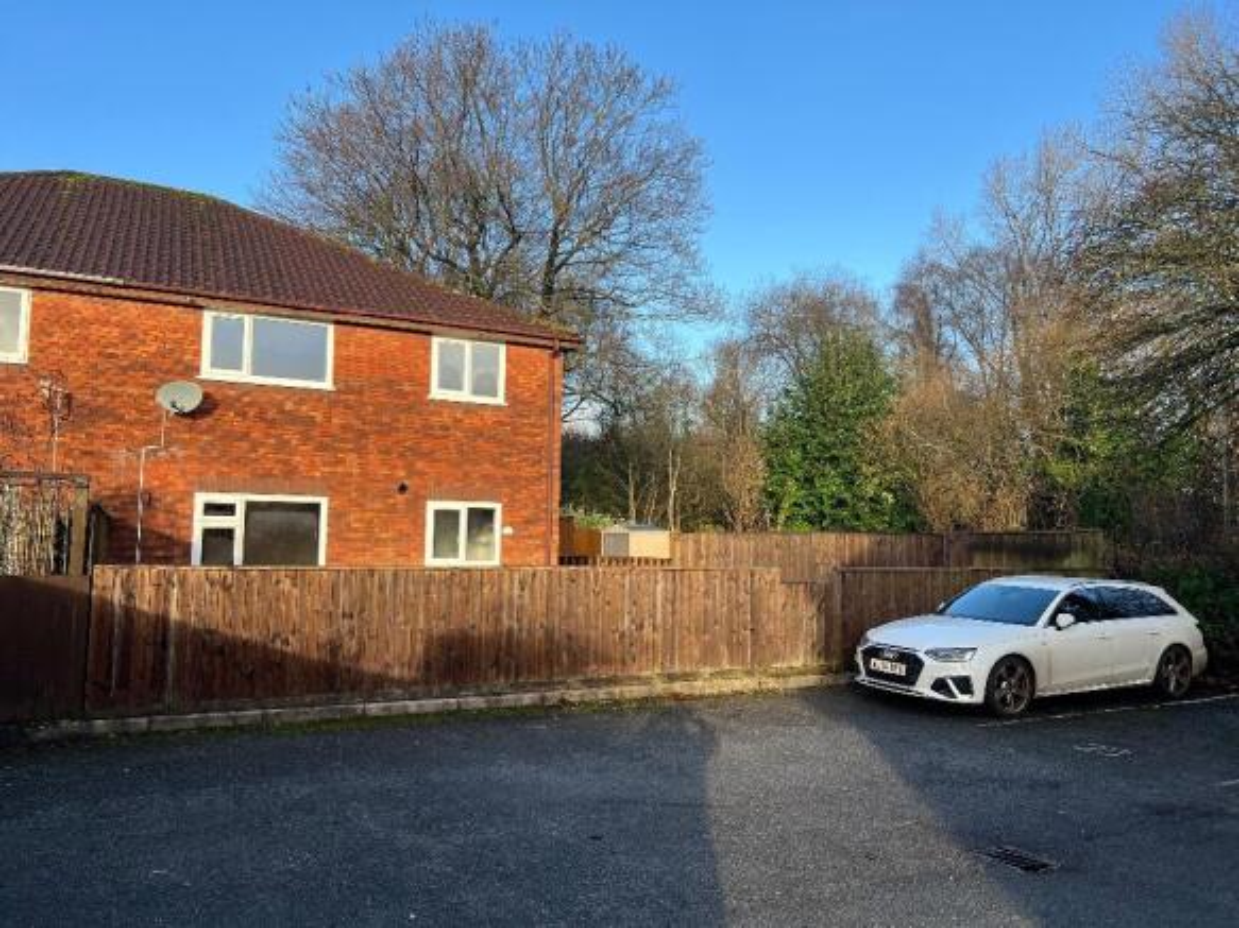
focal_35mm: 26
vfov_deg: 53.0
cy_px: 464
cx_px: 620
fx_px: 930
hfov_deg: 67.3
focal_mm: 5.7
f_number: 1.5
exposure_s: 1/917
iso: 50
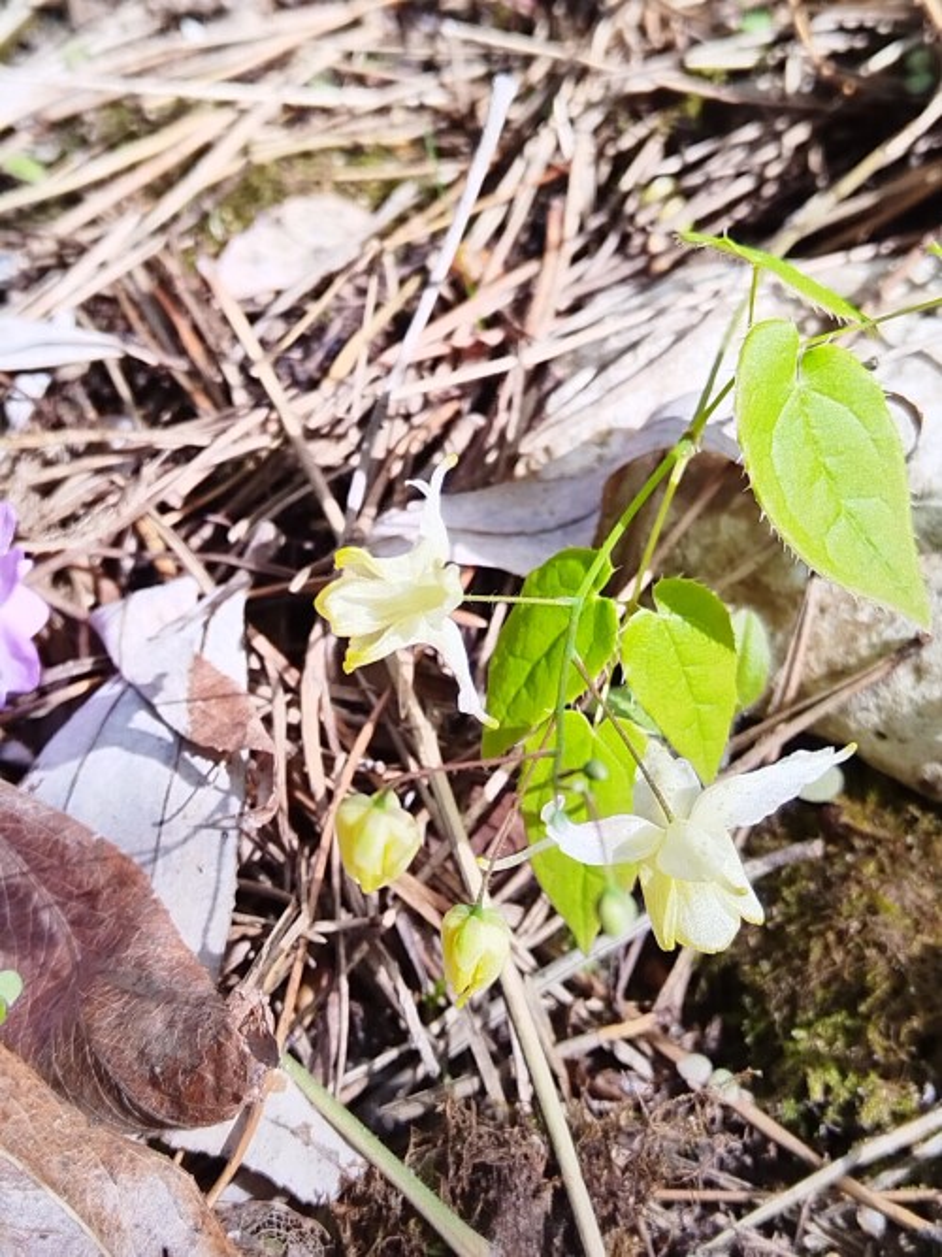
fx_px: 1924
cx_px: 471
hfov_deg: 27.5
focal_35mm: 53
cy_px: 628
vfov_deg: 36.2
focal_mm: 4.95
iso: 100
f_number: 1.9
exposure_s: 1/380
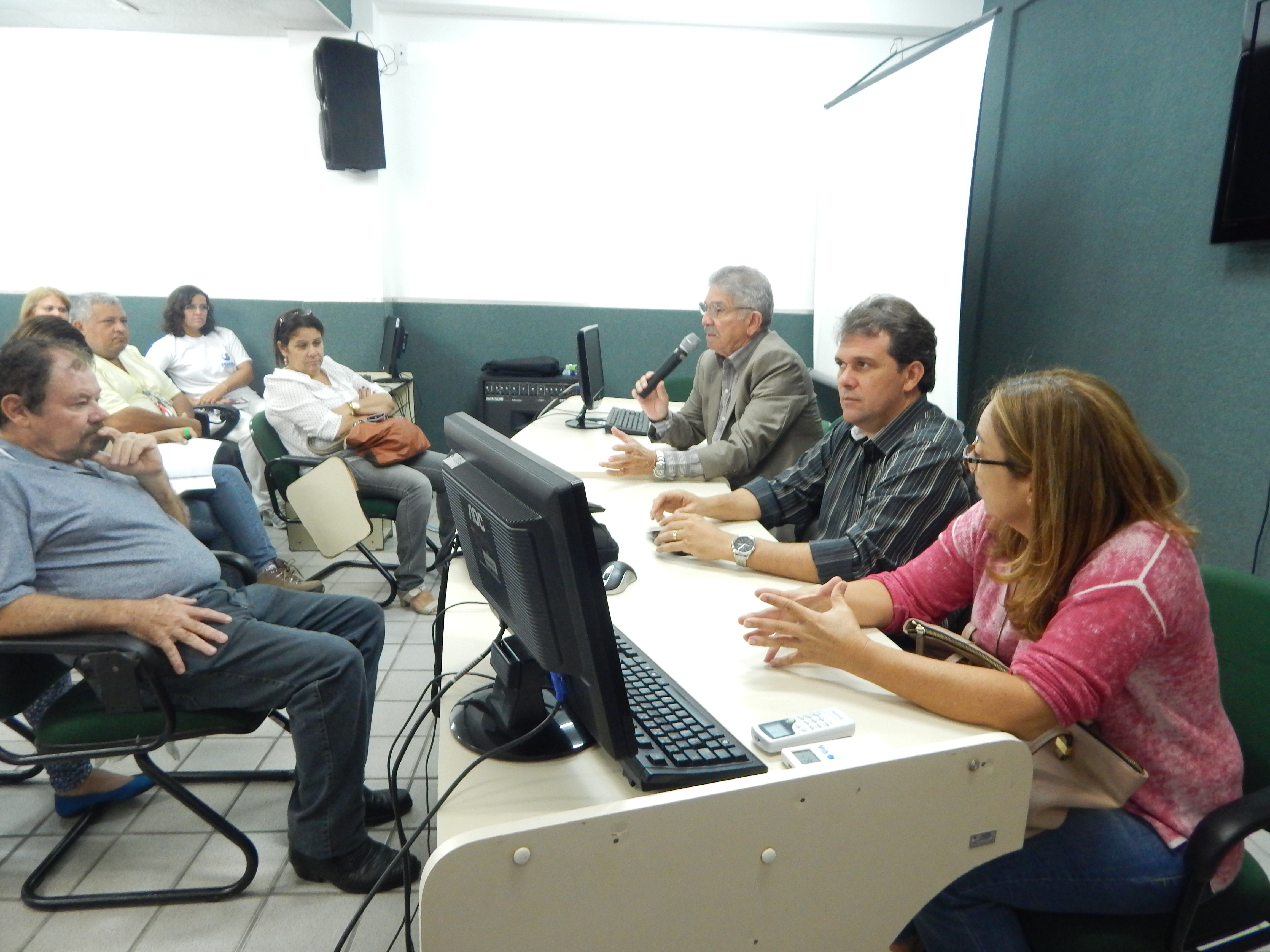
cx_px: 635
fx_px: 807
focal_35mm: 22
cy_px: 476
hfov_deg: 76.4
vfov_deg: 61.1
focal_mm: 4
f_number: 3
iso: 400
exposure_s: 1/15
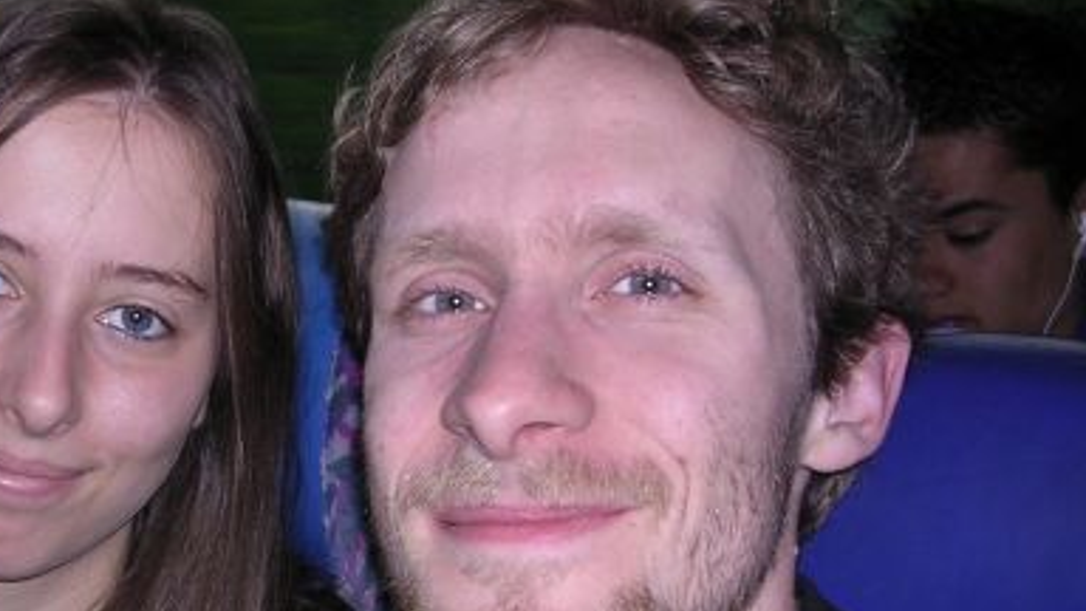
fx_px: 1987
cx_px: 184
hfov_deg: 29.7
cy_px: 441
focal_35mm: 69
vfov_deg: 17.4
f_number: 2.8
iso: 100
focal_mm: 5.8
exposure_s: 1/60.1
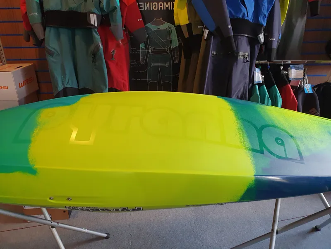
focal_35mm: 26
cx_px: 166
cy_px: 124
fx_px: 249
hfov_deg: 67.3
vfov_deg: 53.1
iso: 320
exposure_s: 1/50
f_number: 2.4
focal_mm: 4.32
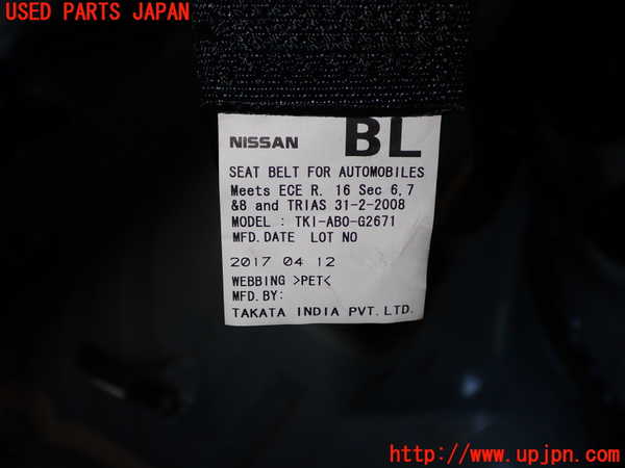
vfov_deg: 37.7
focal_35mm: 38
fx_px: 686
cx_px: 312
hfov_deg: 49.0
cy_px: 234
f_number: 8
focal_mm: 6.83
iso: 200
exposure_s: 1/40
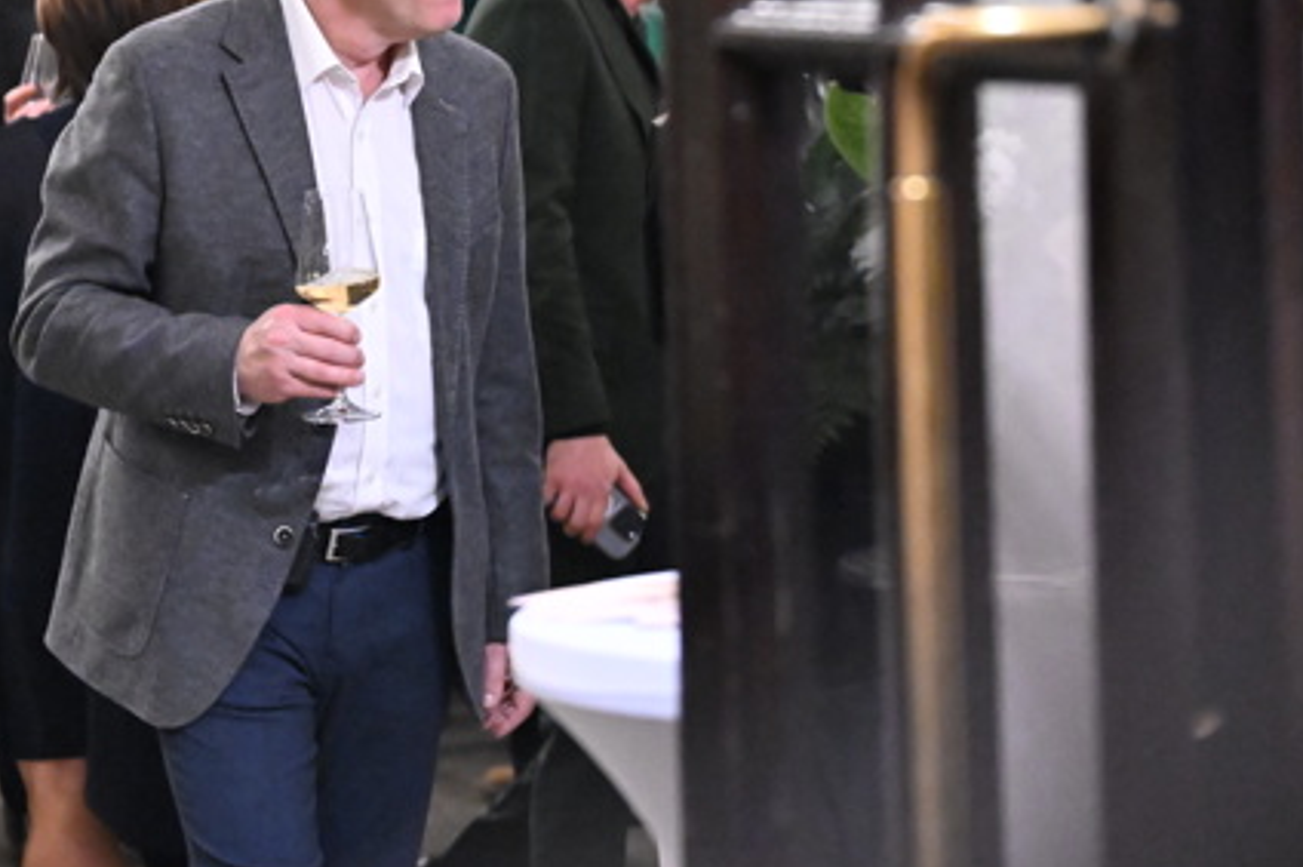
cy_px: 261
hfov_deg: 12.0
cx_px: 433
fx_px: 6184
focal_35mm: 171
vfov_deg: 8.0
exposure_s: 1/200
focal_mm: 70
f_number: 2.8
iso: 8000
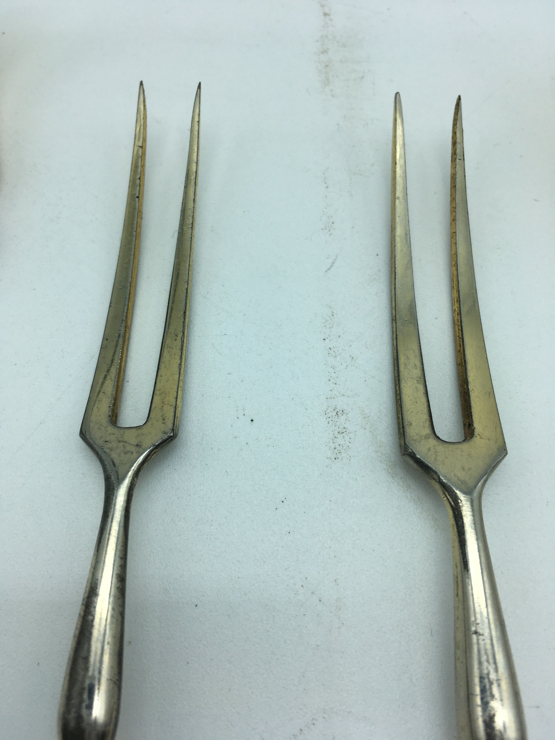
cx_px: 278
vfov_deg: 61.7
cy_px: 370
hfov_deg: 48.2
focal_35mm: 29
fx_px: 620
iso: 25
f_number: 2.2
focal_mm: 4.15
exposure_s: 1/377
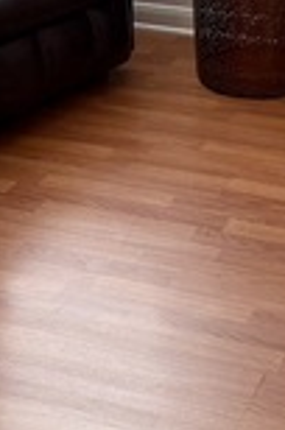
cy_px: -6
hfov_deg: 13.1
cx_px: 131
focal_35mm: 104
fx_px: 1240
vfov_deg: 19.1
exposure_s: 1/223
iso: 160
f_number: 1.78
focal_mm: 6.76
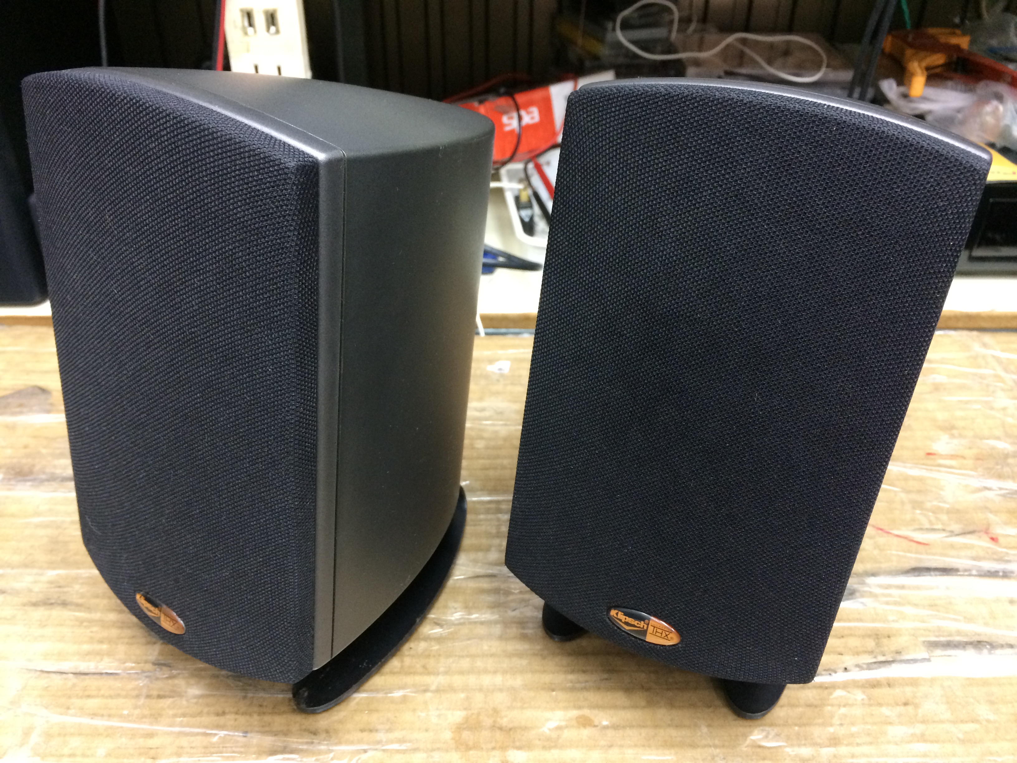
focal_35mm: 29
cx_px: 508
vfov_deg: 48.2
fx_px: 852
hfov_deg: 61.7
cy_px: 382
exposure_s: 1/25
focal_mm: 4.15
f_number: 2.2
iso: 320
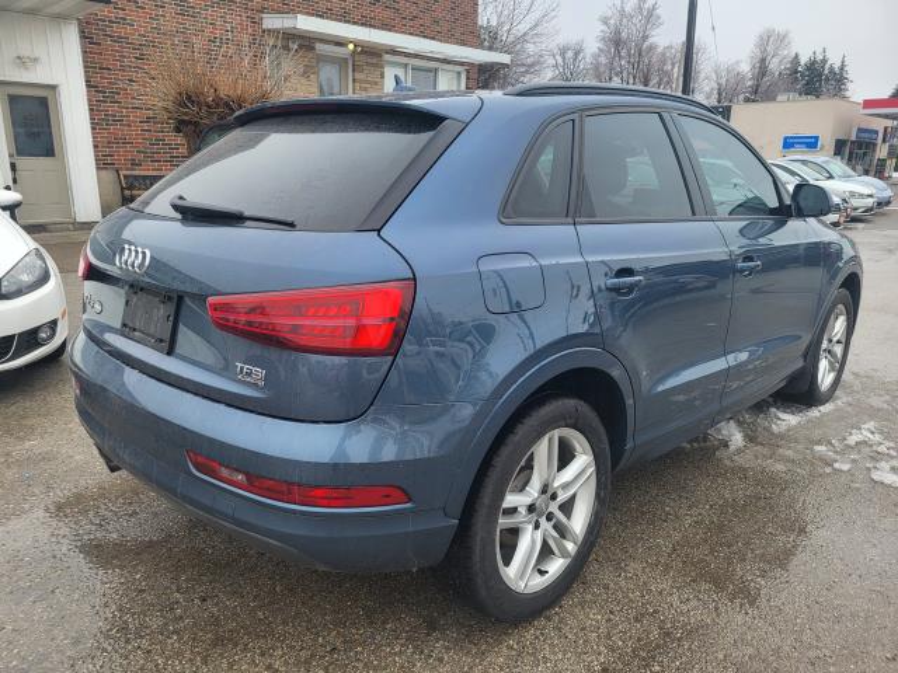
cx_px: 449
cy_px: 336
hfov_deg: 67.3
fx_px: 674
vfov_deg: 53.1
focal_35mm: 26
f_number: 1.8
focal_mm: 5.4
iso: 40
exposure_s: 1/579
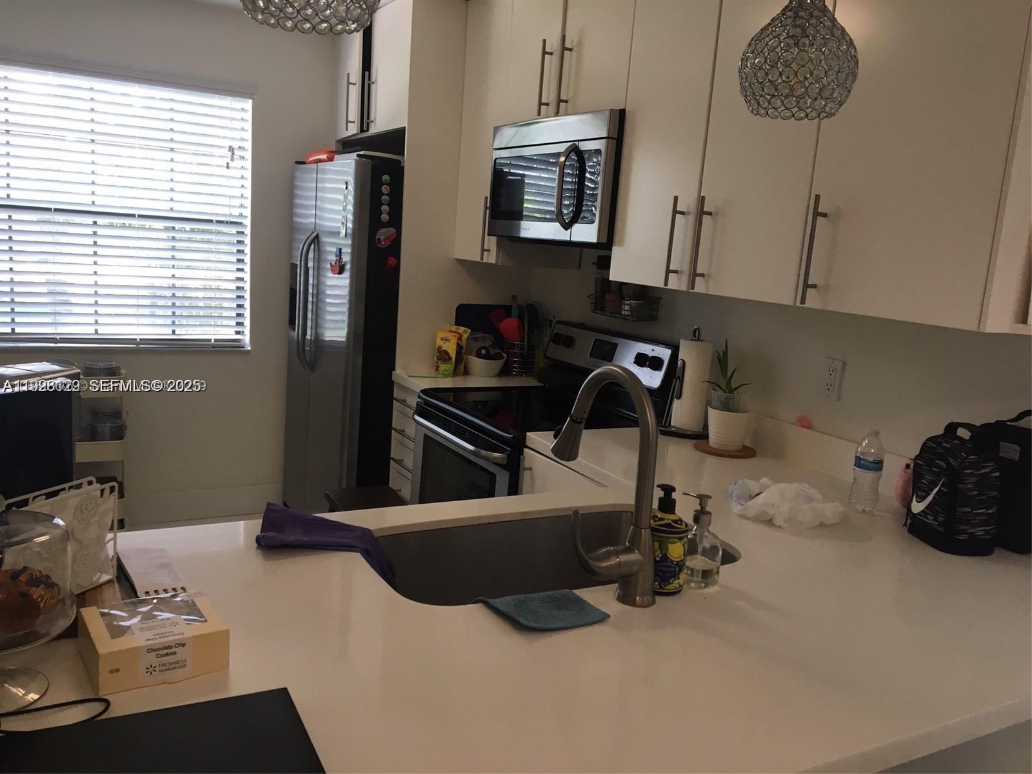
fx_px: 865
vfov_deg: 48.2
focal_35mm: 29
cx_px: 516
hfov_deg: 61.7
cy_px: 387
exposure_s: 1/30
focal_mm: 4.15
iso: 32
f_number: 2.2
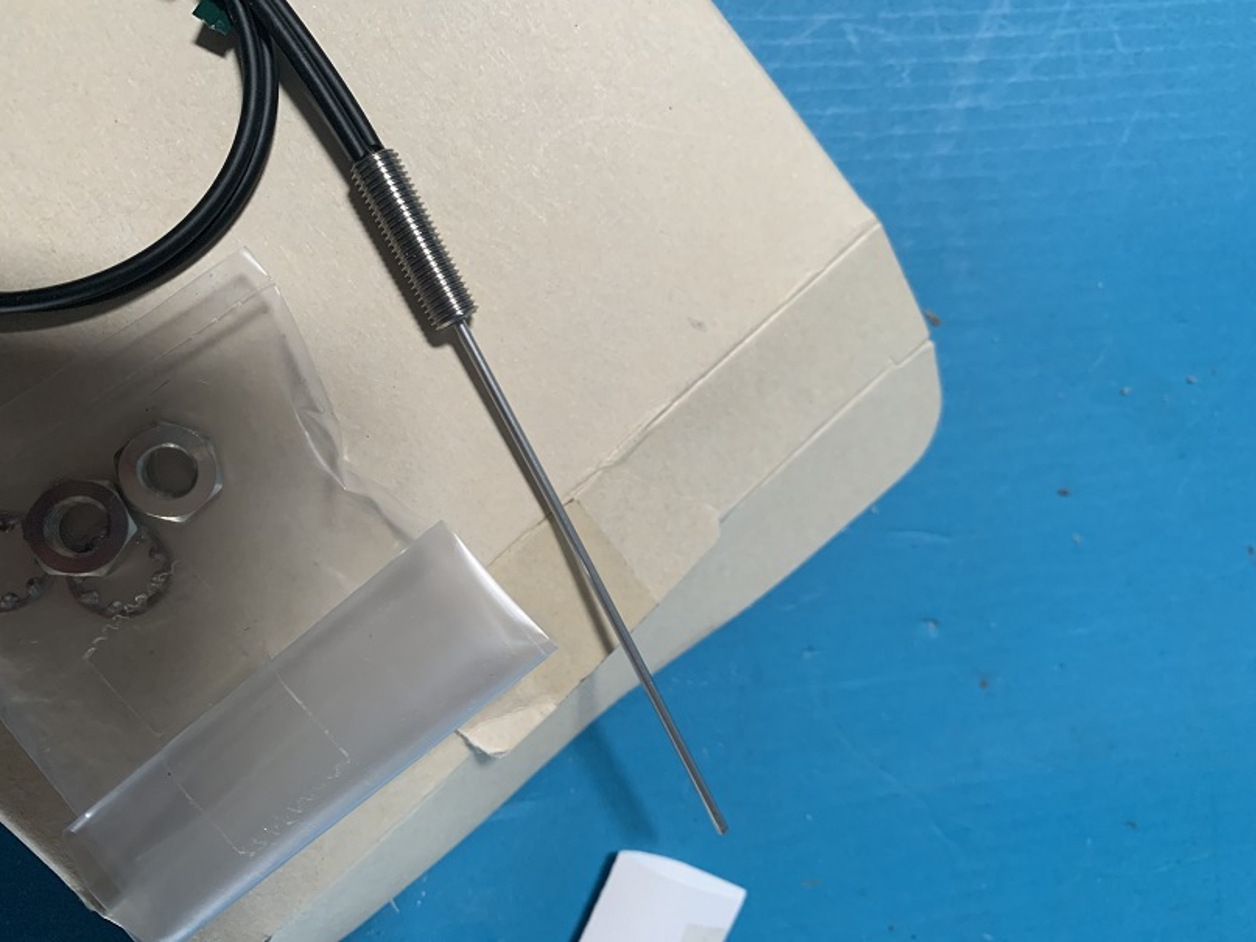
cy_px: 471
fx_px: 943
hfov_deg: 67.3
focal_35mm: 26
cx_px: 628
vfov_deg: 53.1
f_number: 1.8
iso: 200
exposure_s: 1/60
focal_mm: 4.25
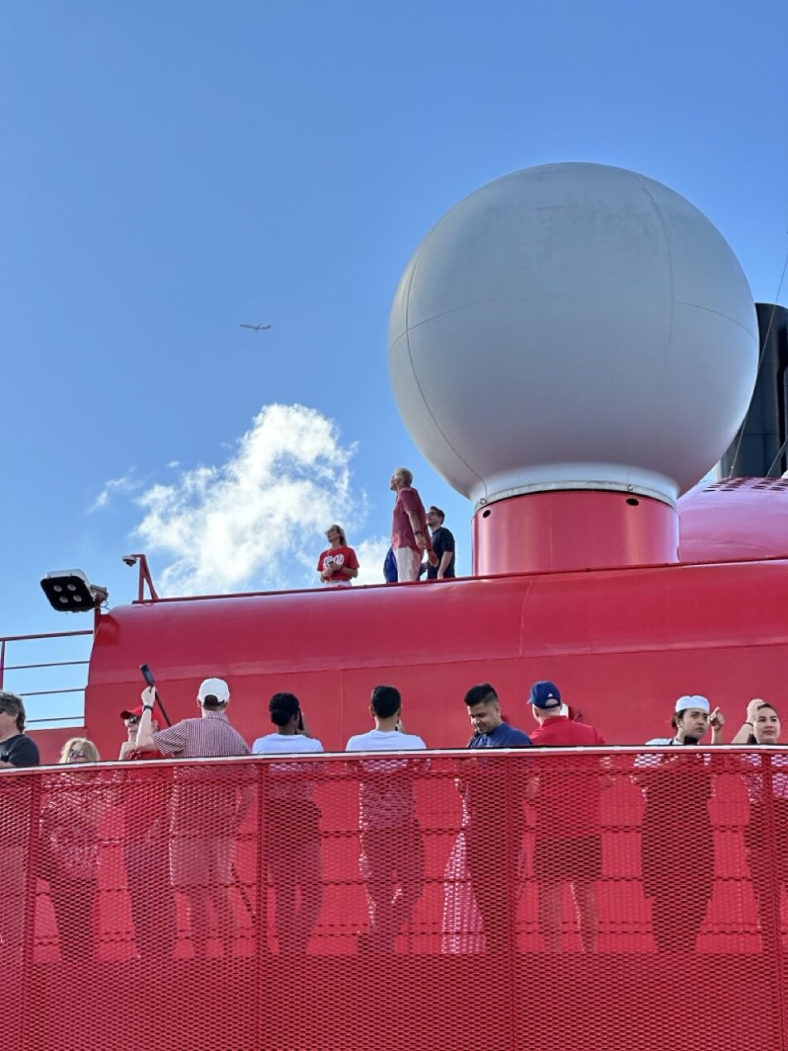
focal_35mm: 77
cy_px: 526
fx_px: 2338
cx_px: 394
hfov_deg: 19.1
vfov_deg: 25.3
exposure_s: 1/436
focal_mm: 9
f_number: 2.8
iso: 32
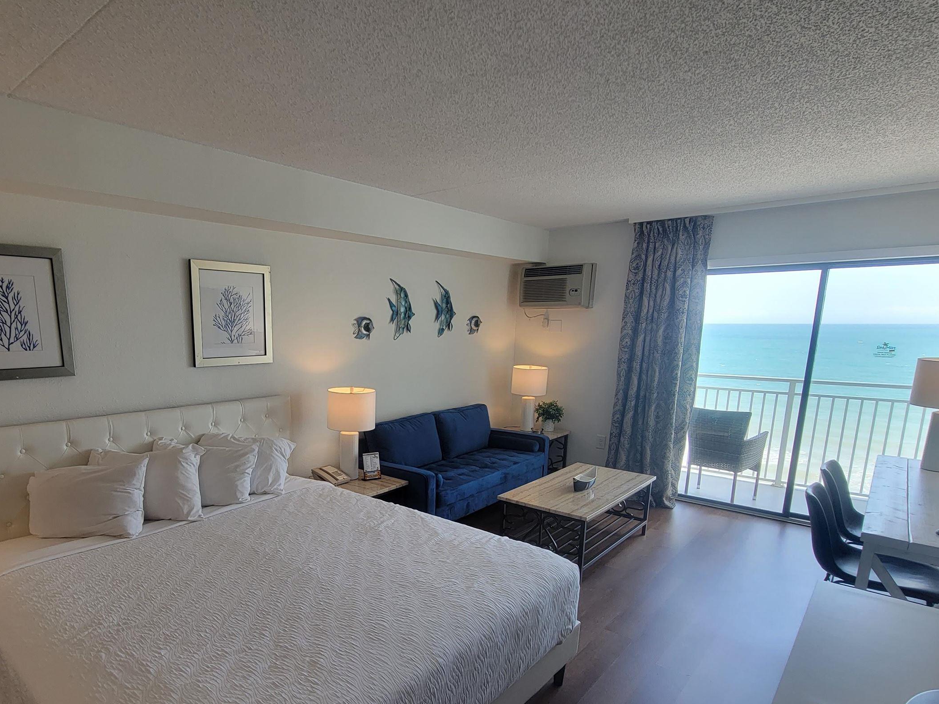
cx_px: 370
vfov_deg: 67.6
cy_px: 440
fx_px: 515
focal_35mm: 19
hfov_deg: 83.5
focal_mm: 2.2
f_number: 2.2
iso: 80
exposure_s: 1/120
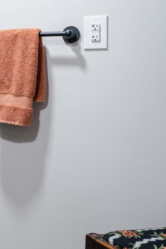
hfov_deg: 18.9
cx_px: -101
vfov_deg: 32.6
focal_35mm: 61
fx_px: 422
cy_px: 84
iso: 100
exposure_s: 1/13
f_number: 5
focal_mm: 17
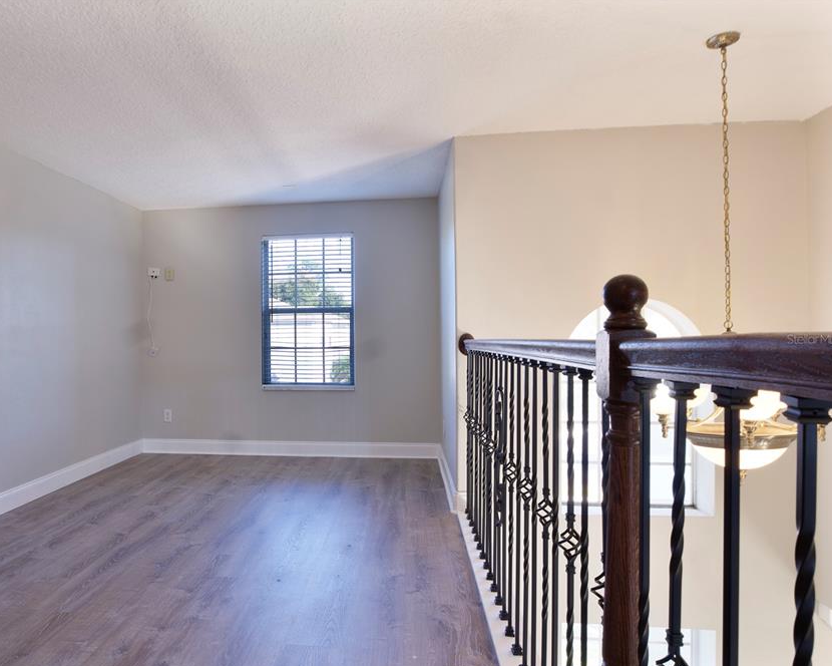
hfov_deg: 72.8
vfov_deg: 61.8
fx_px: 556
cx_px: 331
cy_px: 339
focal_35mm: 23
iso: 100
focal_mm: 13
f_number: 7.1
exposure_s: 4
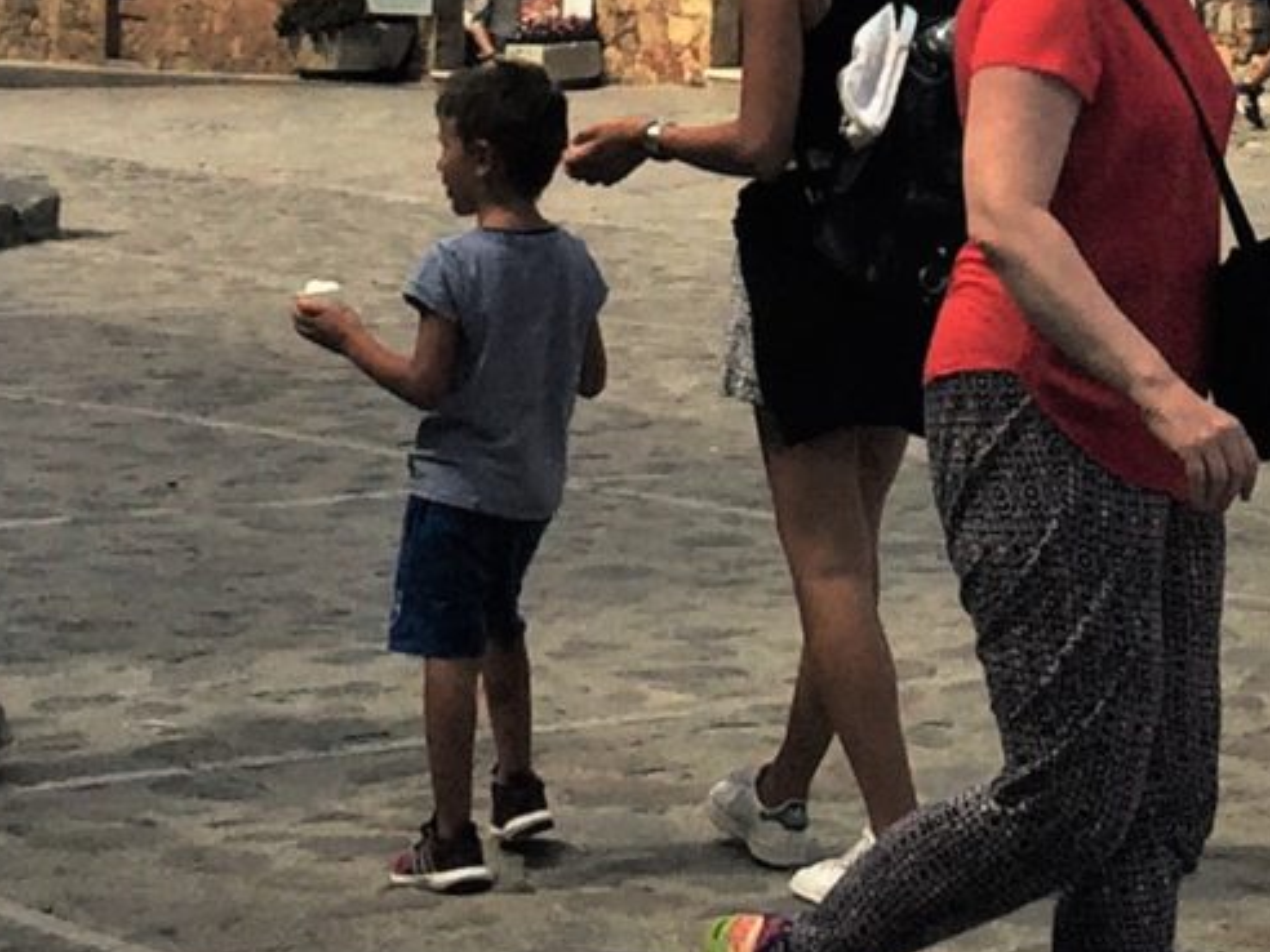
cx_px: 916
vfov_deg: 9.2
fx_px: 5540
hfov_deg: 13.0
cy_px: -916
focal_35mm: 151
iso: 32
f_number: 2.2
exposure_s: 1/2639
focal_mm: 4.15
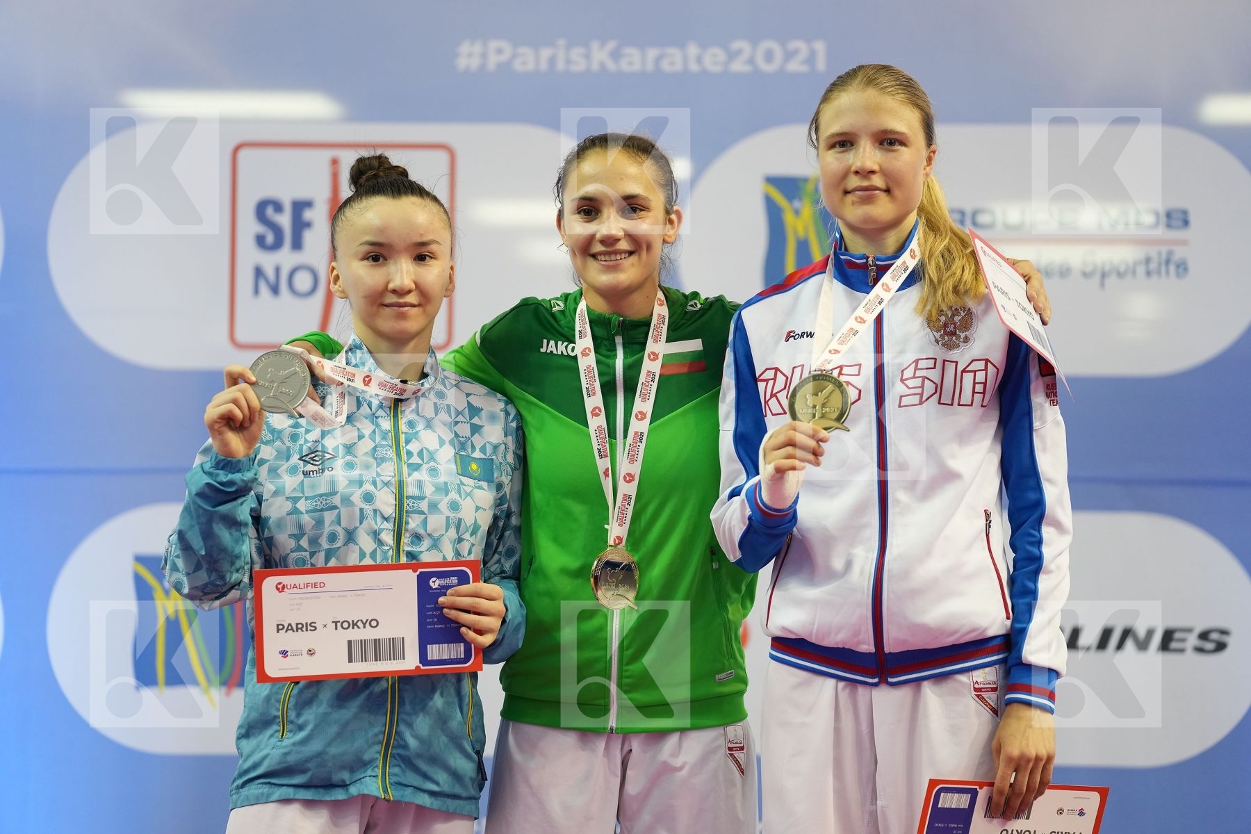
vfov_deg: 9.5
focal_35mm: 144
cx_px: 626
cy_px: 417
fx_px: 5004
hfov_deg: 14.3
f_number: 2.8
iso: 1000
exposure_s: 1/250
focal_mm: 144
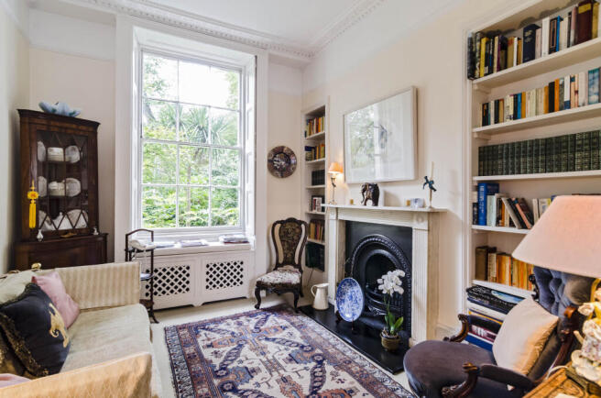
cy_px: 199
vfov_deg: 71.8
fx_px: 275
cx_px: 300
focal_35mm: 16
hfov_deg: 95.1
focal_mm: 11
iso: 640
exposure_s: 1/13
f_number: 8
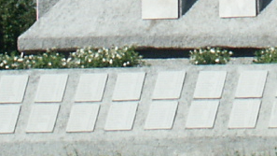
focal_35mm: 476
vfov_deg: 2.5
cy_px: -380
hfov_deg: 4.5
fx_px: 3496
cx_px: 396
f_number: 8
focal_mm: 20.08
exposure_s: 1/500
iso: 100
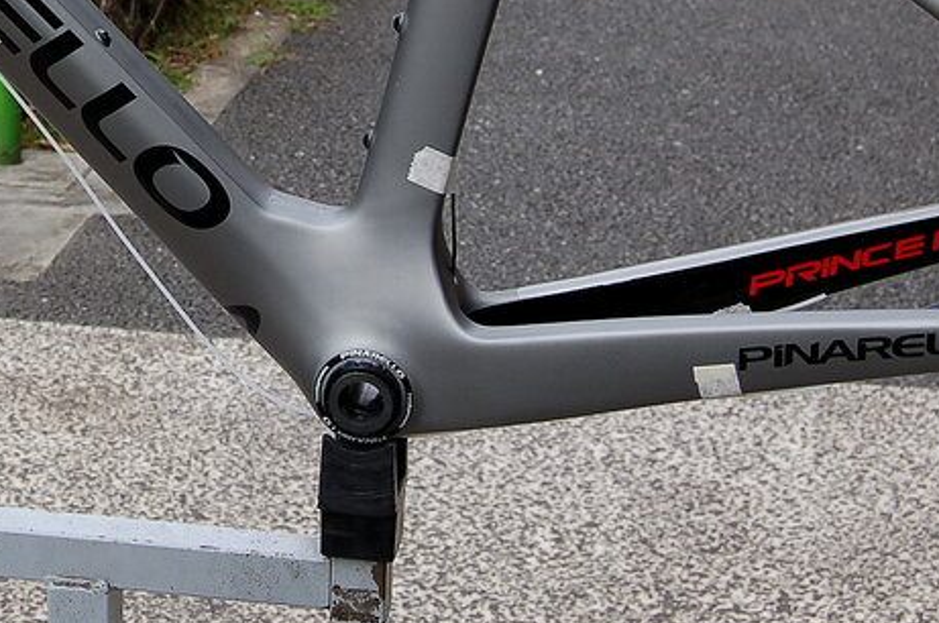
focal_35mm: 100
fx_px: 2605
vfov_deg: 13.4
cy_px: -32
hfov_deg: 20.1
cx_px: 116
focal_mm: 30
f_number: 6.3
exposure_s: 1/160
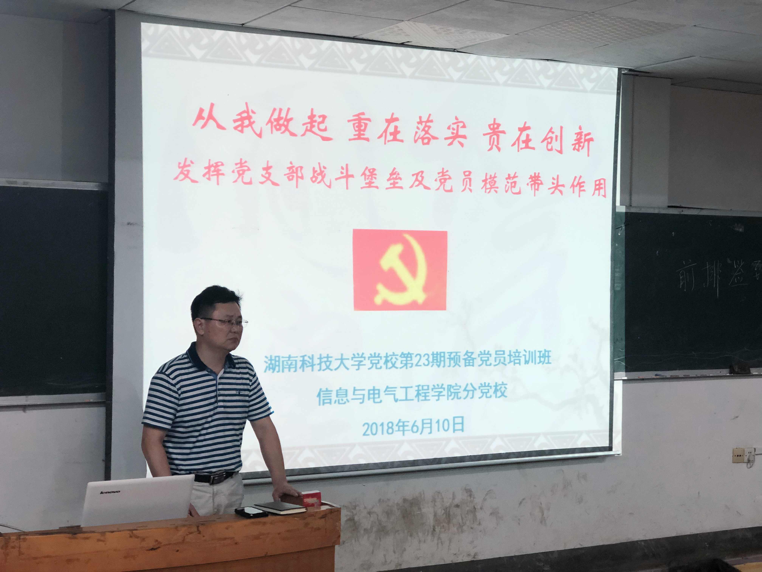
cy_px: 286
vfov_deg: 25.7
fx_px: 1255
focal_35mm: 57
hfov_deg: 33.8
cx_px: 381
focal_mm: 6.6
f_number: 2.8
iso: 160
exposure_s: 1/50
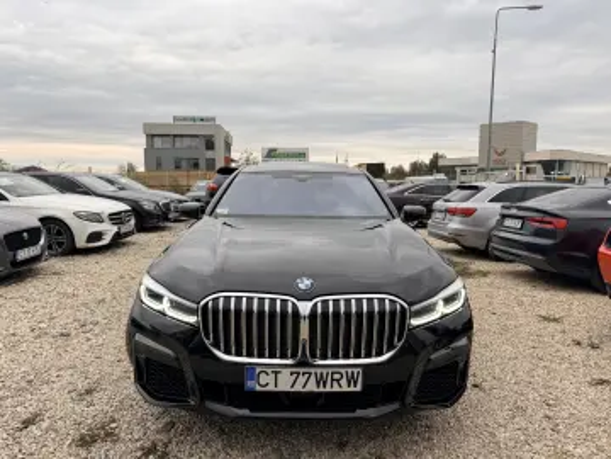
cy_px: 230
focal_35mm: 24
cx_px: 306
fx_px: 424
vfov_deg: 56.8
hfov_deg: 71.6
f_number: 1.78
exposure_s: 1/488
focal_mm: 6.76
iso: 80
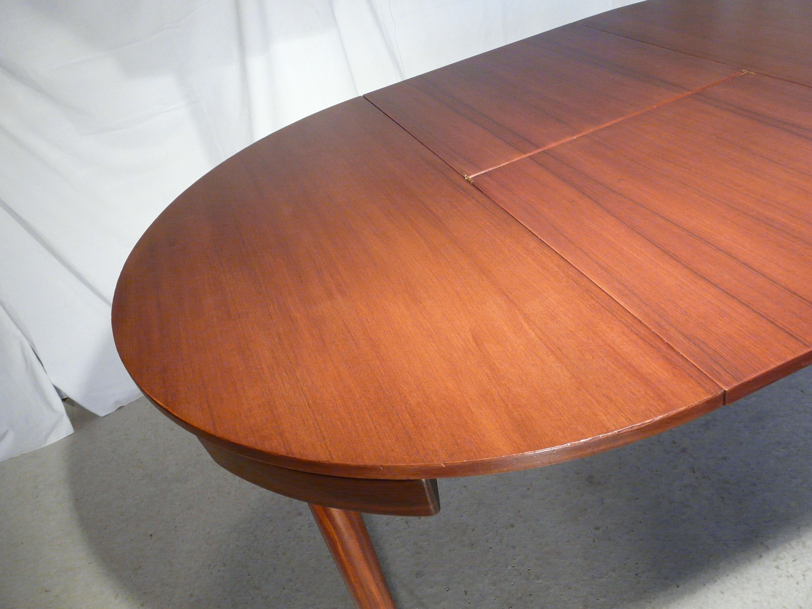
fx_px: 657
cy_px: 304
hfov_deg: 63.4
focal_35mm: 28
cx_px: 406
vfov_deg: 49.7
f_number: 2.8
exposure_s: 1/60
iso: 400
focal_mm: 4.6
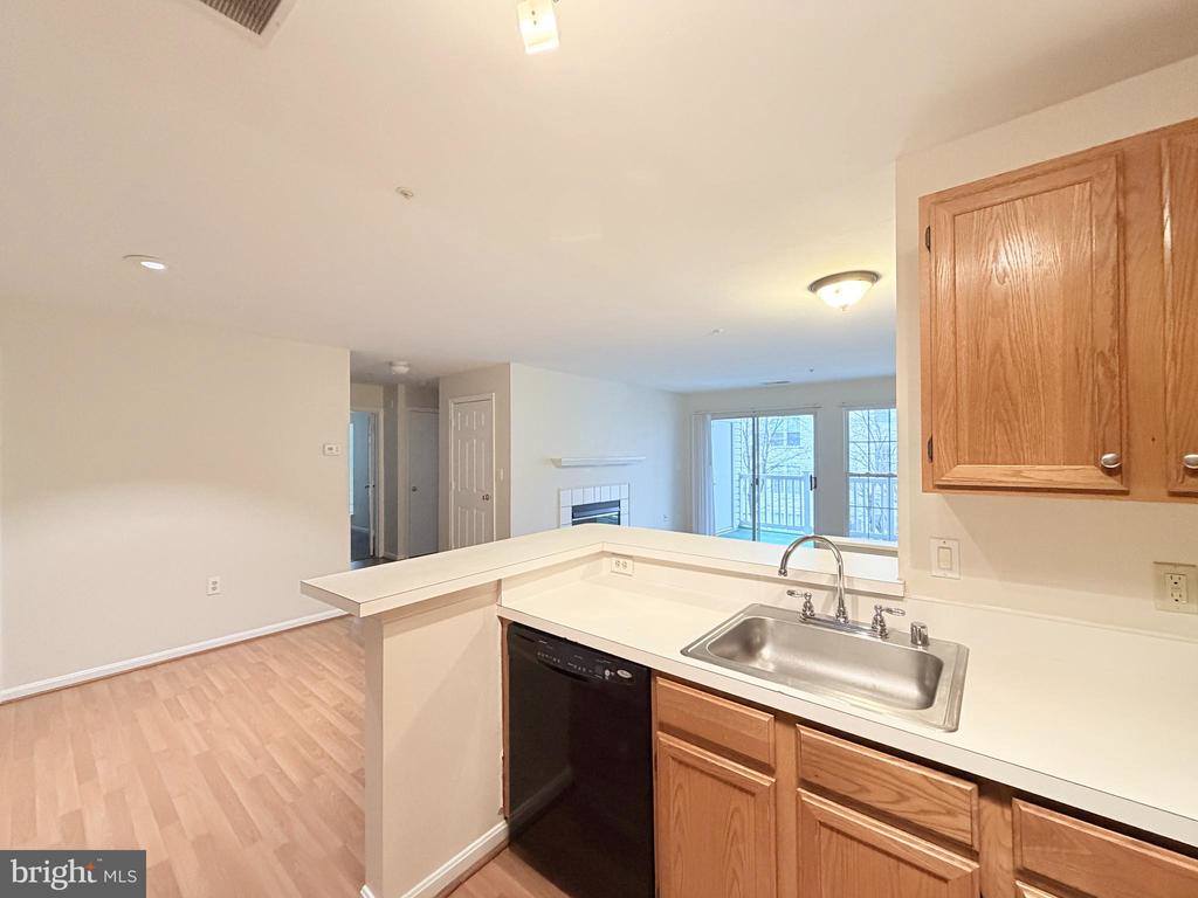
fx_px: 485
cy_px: 449
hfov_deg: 102.1
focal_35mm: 14
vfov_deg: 85.7
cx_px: 599
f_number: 2.2
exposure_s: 1/60
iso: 400
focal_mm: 2.22
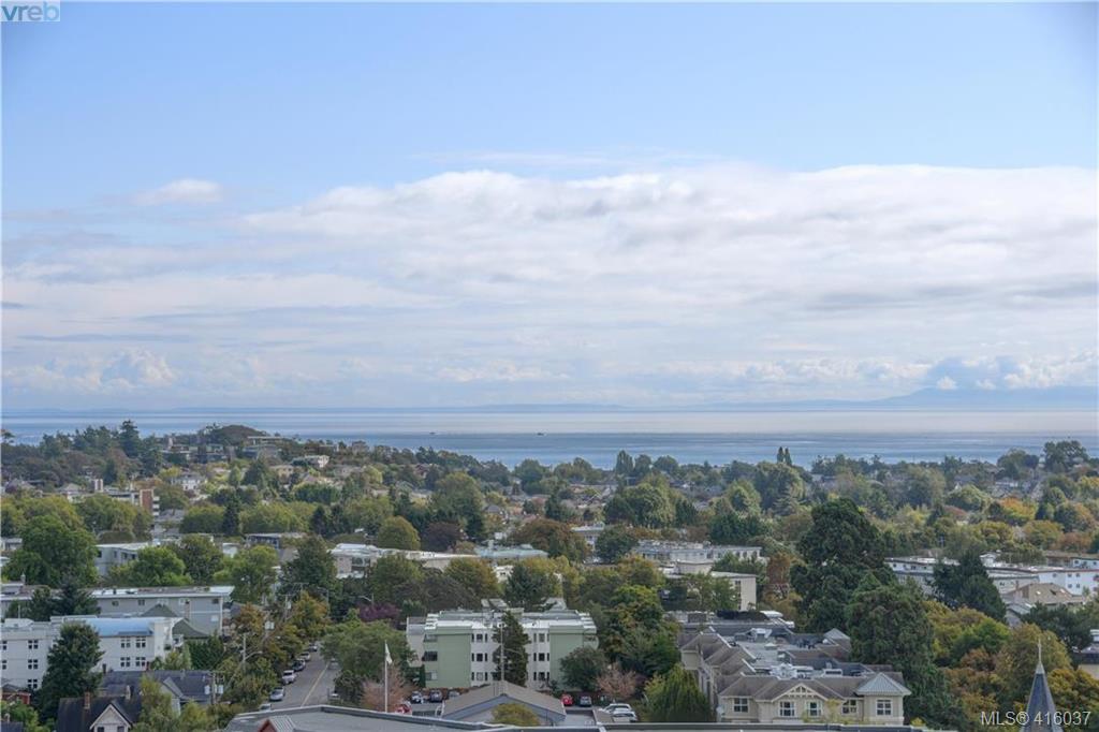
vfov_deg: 15.2
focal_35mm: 90
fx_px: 2746
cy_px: 366
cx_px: 550
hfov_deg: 22.6
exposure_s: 1/800
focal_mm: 60
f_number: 7.1
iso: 400
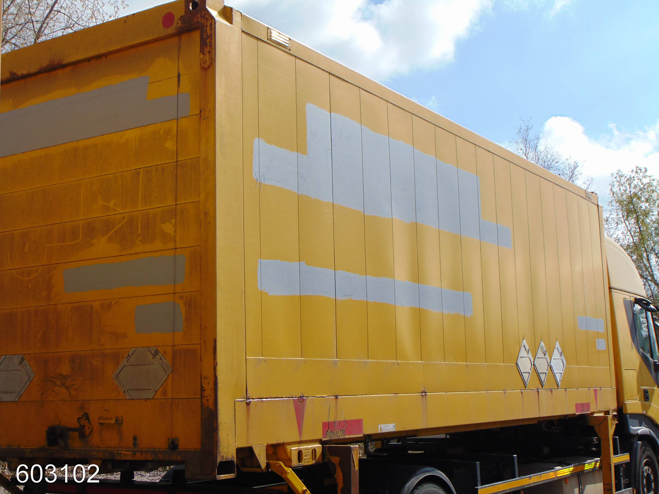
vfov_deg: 29.1
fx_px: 952
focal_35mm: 50
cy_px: 247
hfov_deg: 38.2
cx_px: 330
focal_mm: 9
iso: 80
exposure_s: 1/640
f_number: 3.5
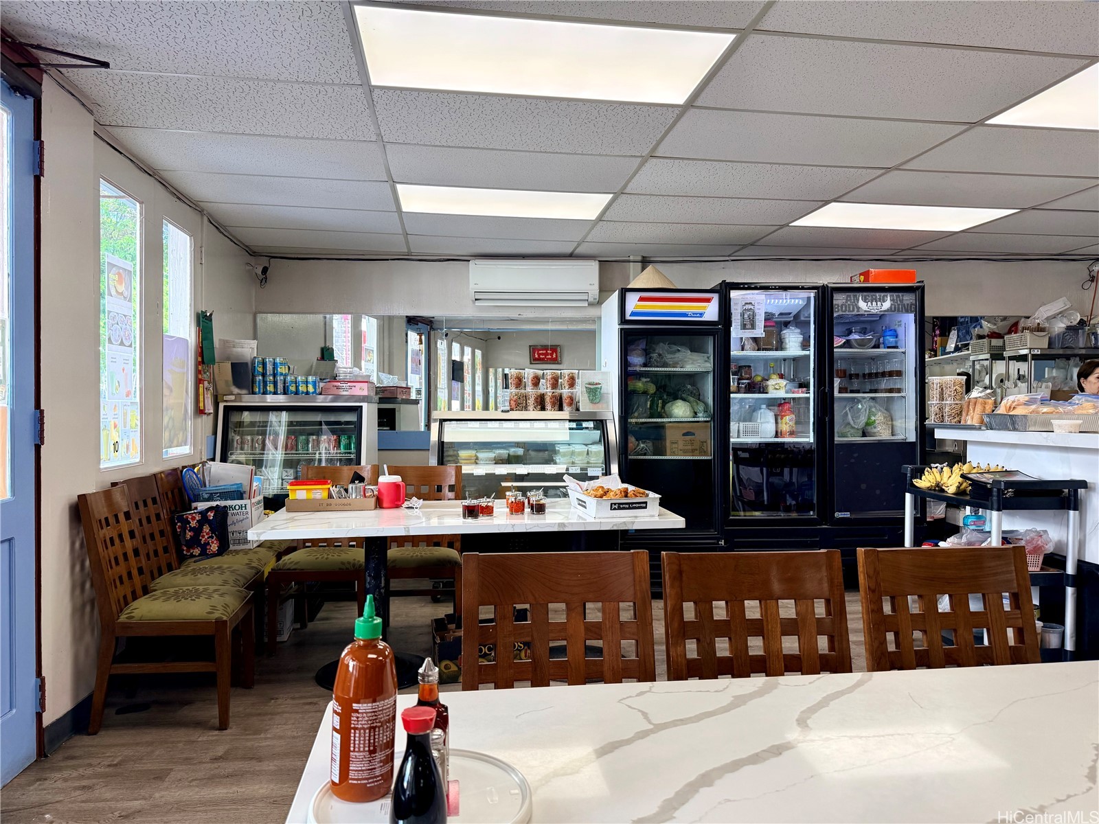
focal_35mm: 24
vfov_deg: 56.8
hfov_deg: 71.6
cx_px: 550
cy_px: 412
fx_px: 762
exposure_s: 1/227
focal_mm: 6.76
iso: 160
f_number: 1.78
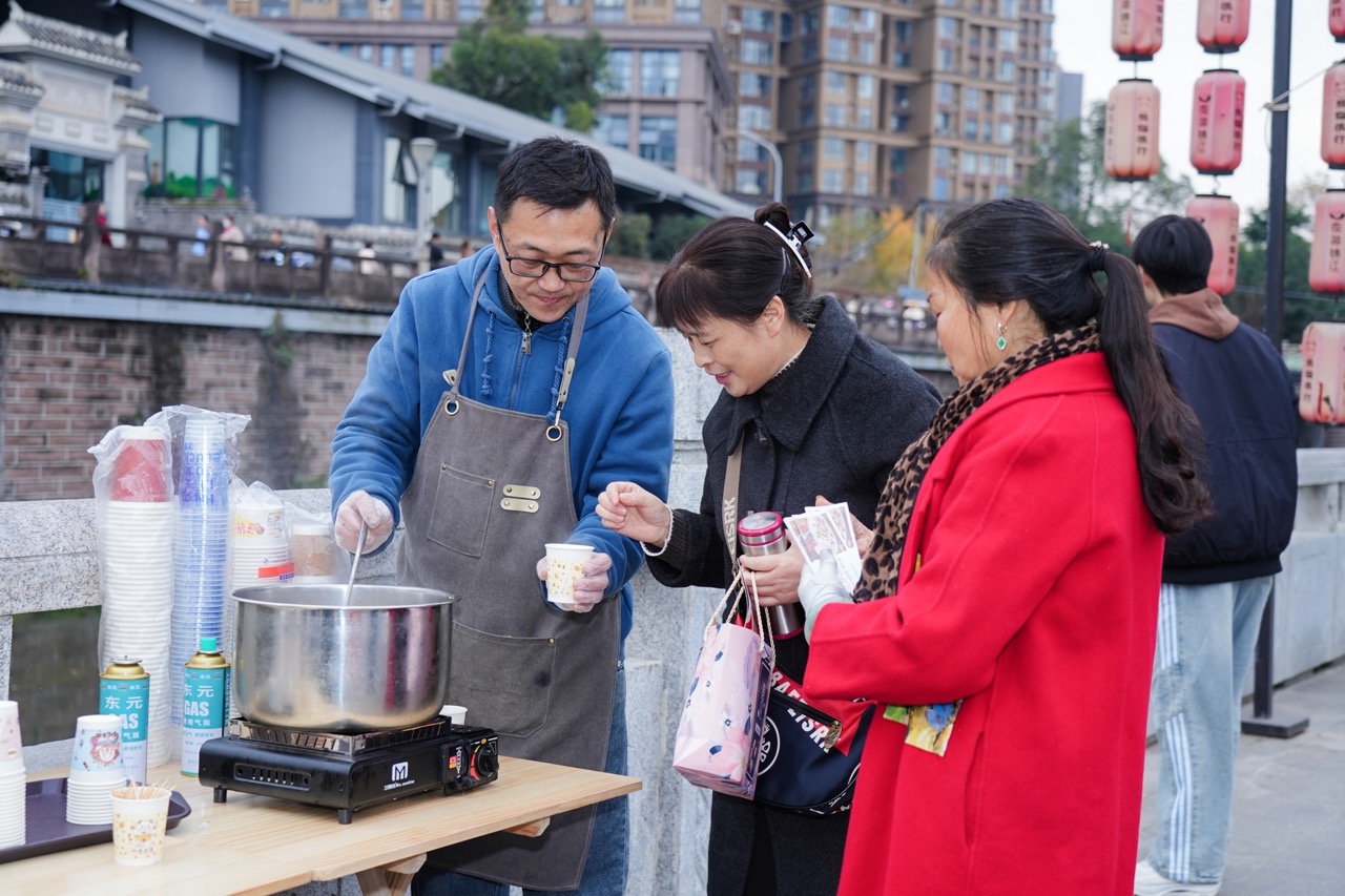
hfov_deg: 41.1
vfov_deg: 28.1
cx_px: 672
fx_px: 1793
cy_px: 448
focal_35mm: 48
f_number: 4
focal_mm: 48
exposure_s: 1/200
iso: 320
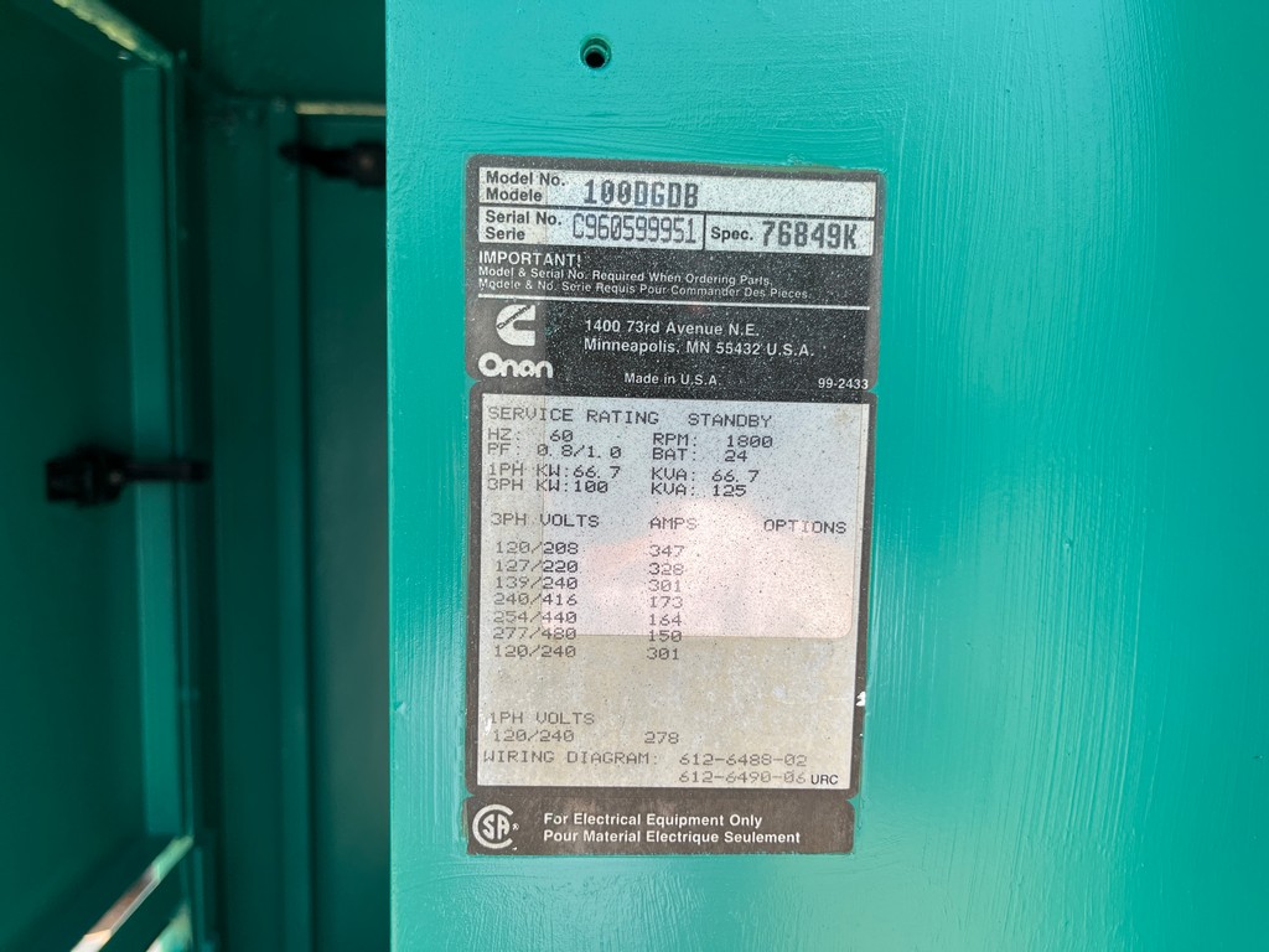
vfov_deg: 53.1
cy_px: 476
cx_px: 634
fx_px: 953
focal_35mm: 26
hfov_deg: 67.3
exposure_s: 1/592
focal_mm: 5.1
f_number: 1.6
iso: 50
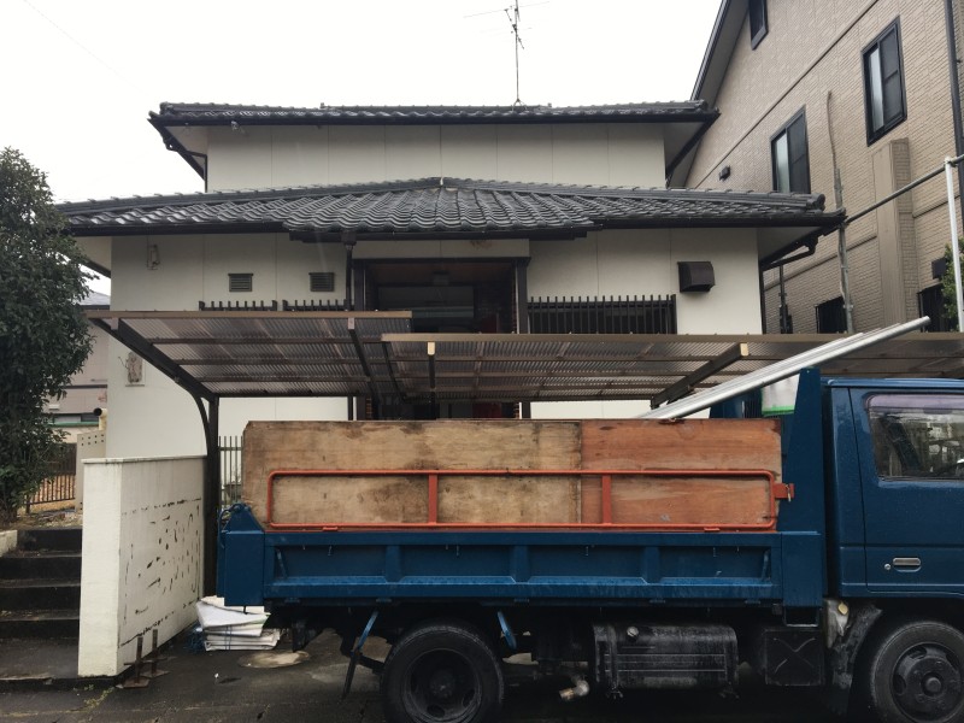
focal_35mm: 29
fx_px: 808
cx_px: 482
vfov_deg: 48.2
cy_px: 362
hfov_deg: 61.7
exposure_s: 1/120
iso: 32
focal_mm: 4.15
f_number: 2.2
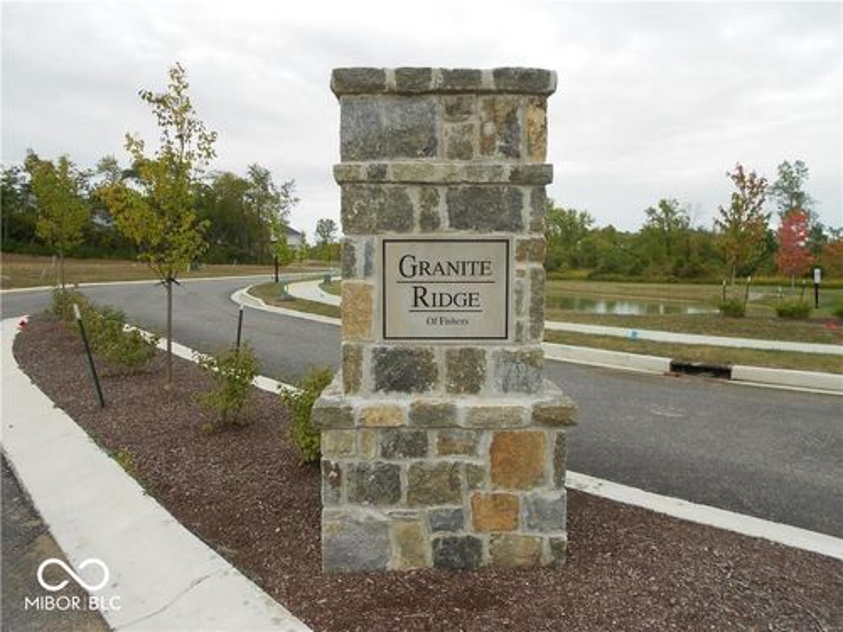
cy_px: 316
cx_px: 422
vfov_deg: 53.1
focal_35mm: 26
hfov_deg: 67.3
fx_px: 633
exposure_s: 1/200
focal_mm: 4.6
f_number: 3.2
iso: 80
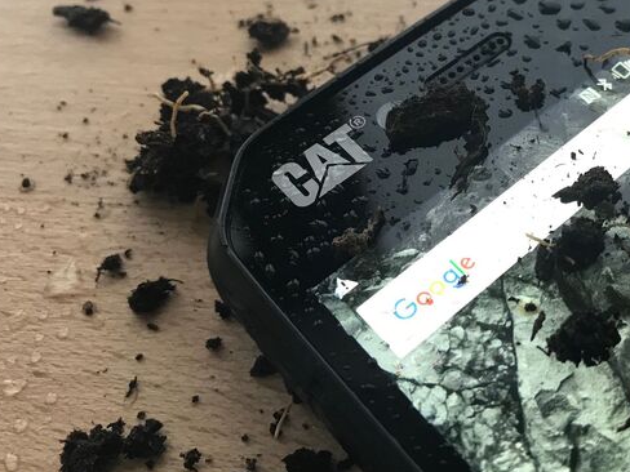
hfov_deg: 37.4
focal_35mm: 49
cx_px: 513
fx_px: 892
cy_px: 135
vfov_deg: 29.3
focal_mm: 3.99
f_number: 1.8
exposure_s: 1/20
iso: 40
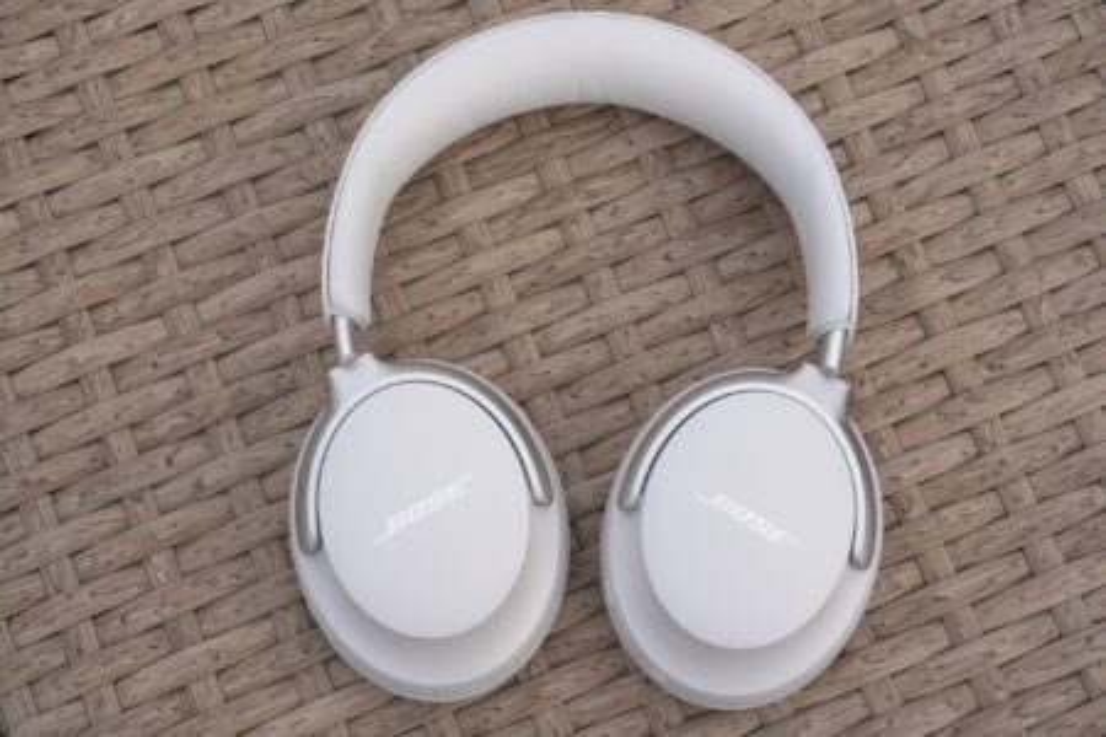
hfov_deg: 35.1
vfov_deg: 23.8
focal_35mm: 57
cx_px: 553
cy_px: 368
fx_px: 1751
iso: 100
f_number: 5.6
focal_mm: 38
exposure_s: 1/200
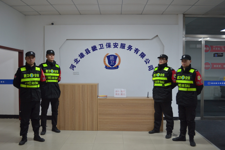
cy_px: 75
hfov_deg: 53.1
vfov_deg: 36.9
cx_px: 112
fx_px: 225
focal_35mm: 36
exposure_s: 1/20
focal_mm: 24
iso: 400
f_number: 4
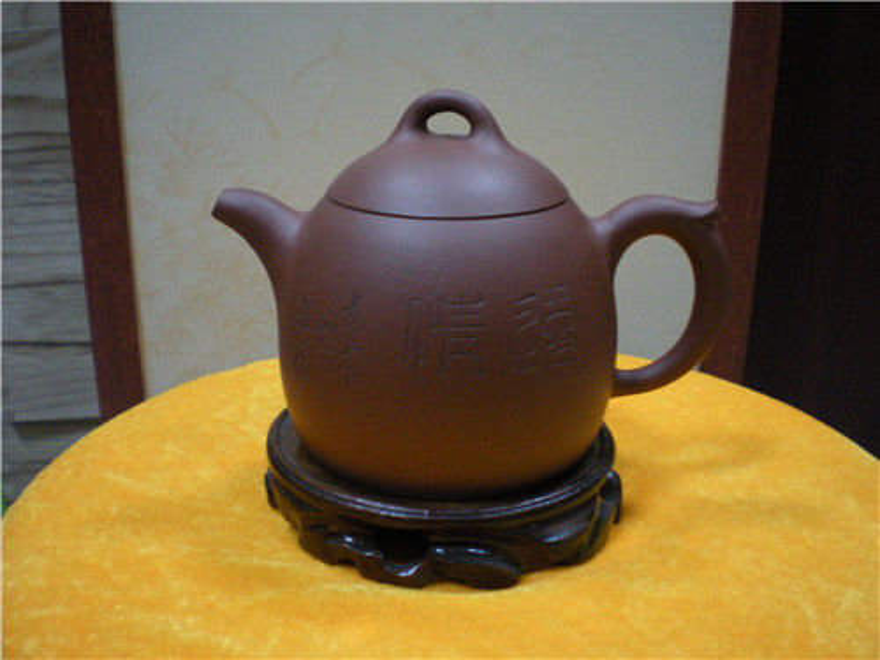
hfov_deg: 49.0
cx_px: 440
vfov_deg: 37.7
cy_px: 330
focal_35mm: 38
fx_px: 966
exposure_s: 1/8
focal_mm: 6.3
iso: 313
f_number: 3.1
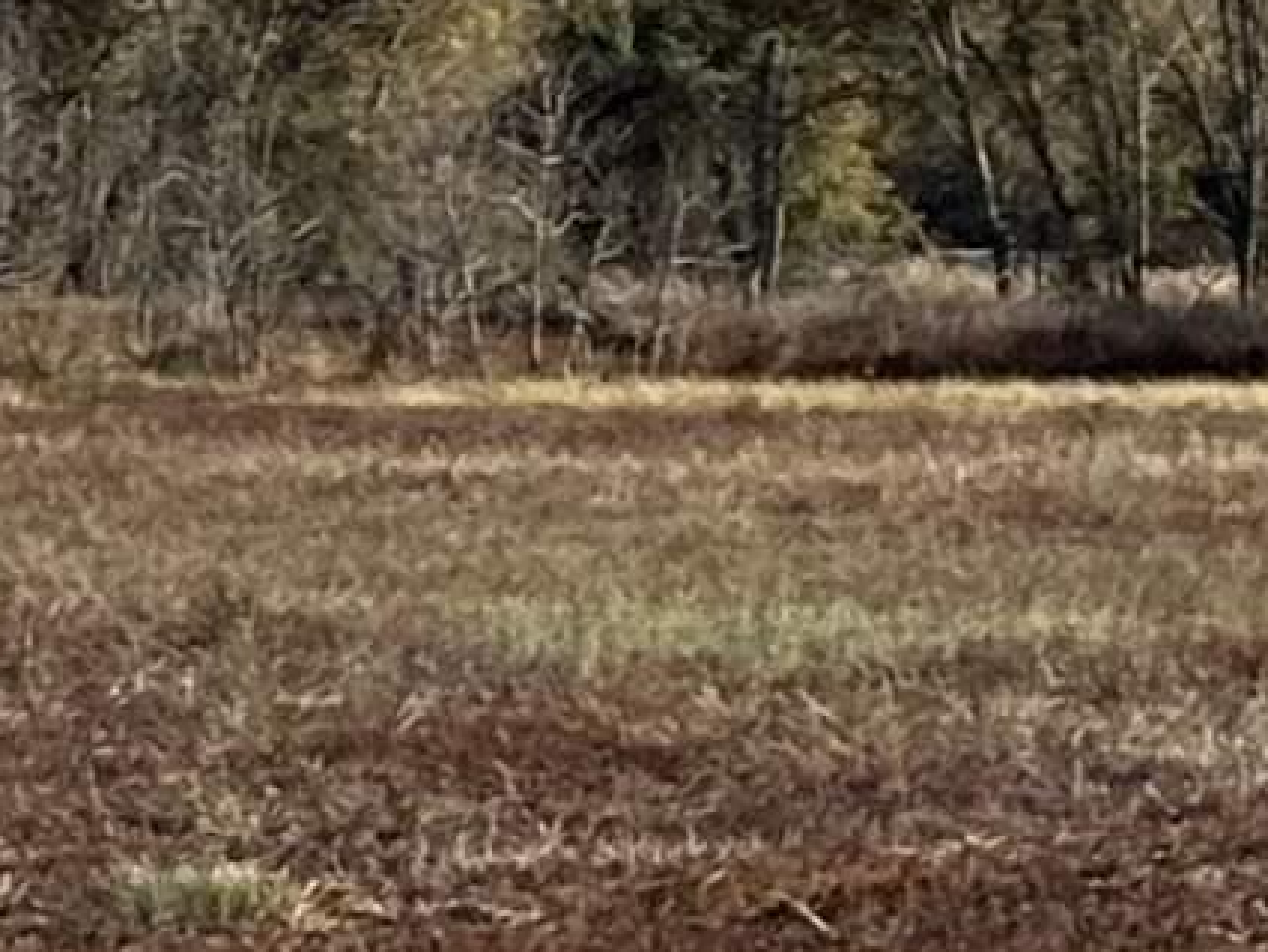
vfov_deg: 3.9
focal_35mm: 376
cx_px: 3691
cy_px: -931
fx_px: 13777
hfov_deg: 5.0
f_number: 1.6
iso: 40
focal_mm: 5.96
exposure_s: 1/3115
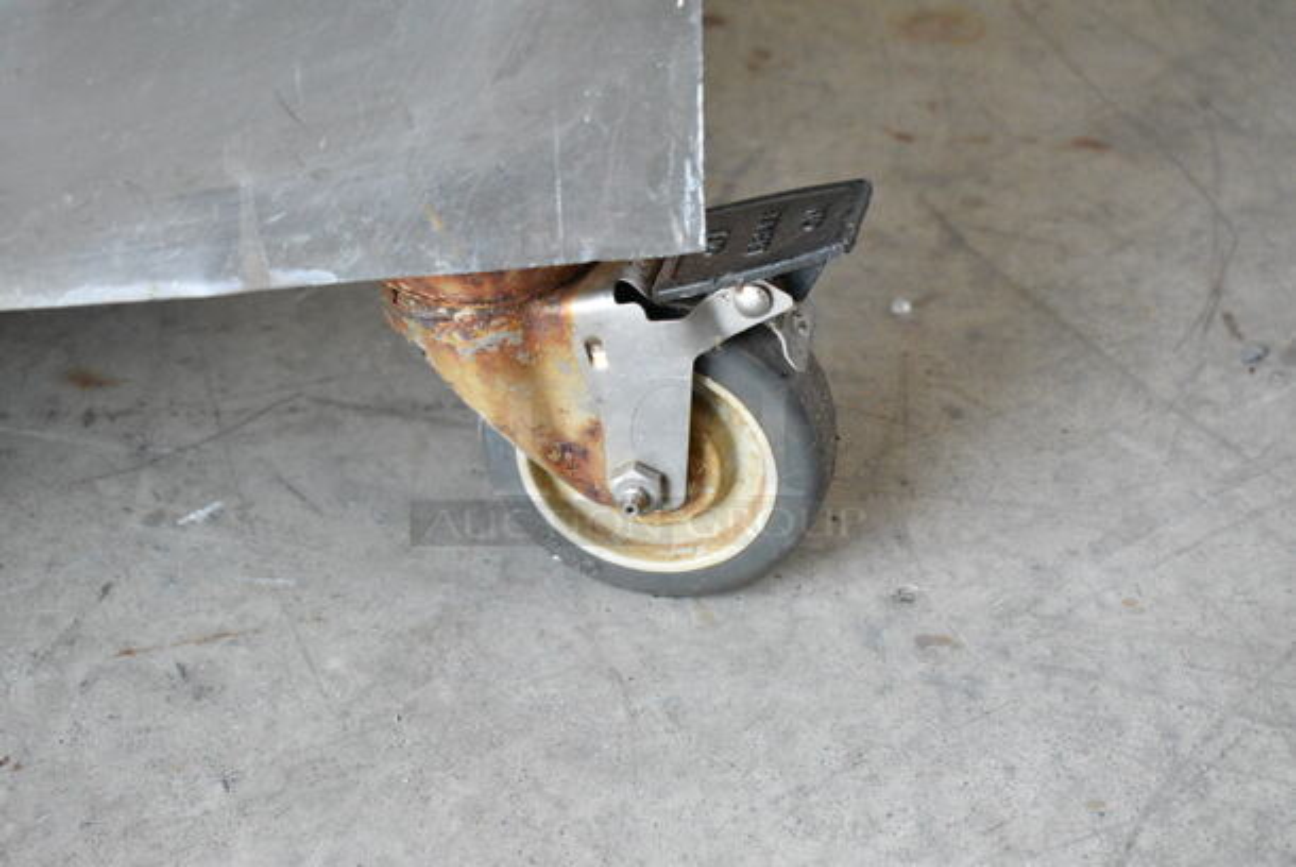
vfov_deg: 23.8
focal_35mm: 57
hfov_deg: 35.0
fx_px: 2054
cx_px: 648
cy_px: 434
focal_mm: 38
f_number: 6.3
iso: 6400
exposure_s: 1/400
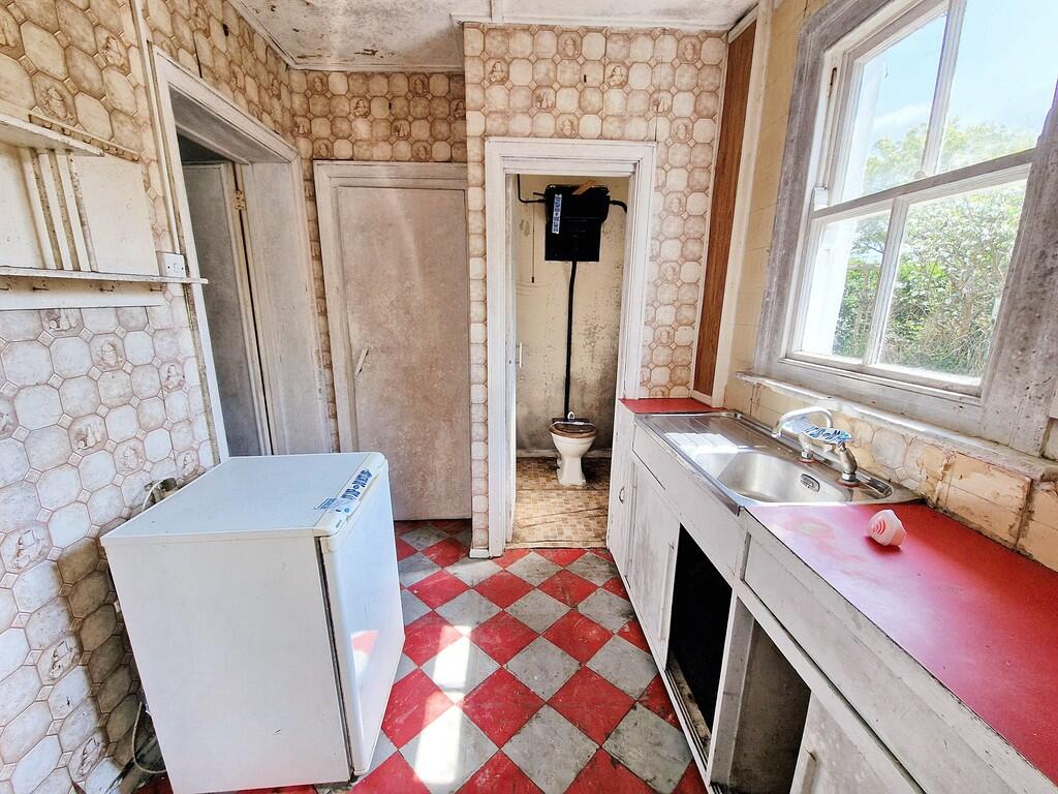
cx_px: 529
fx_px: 397
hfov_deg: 106.2
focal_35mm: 13
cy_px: 397
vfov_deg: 89.9
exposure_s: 1/222
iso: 50
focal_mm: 2.2
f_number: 2.2
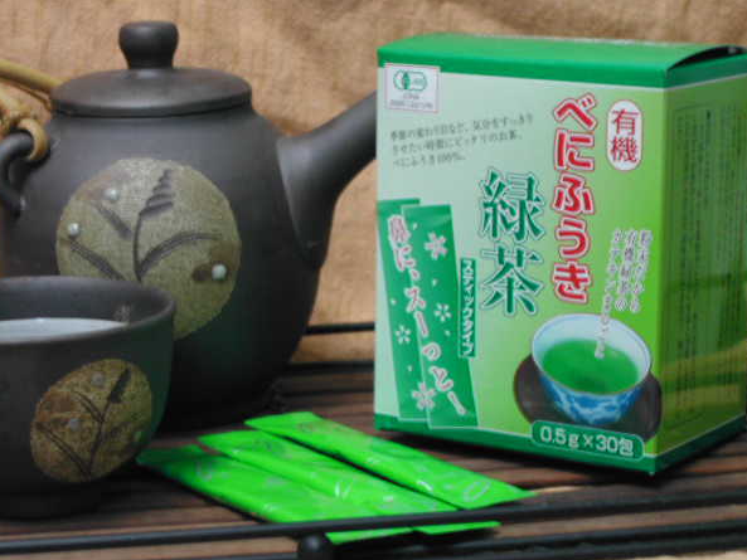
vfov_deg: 12.1
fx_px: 2655
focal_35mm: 123
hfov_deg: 16.0
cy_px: 271
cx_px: 373
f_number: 4.9
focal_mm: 24
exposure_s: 1/3.7
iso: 127
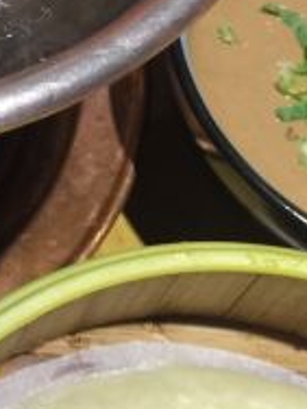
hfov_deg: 13.1
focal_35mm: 108
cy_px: -37
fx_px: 1277
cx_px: -121
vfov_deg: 17.6
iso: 80
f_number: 2.2
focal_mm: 4.15
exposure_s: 1/17
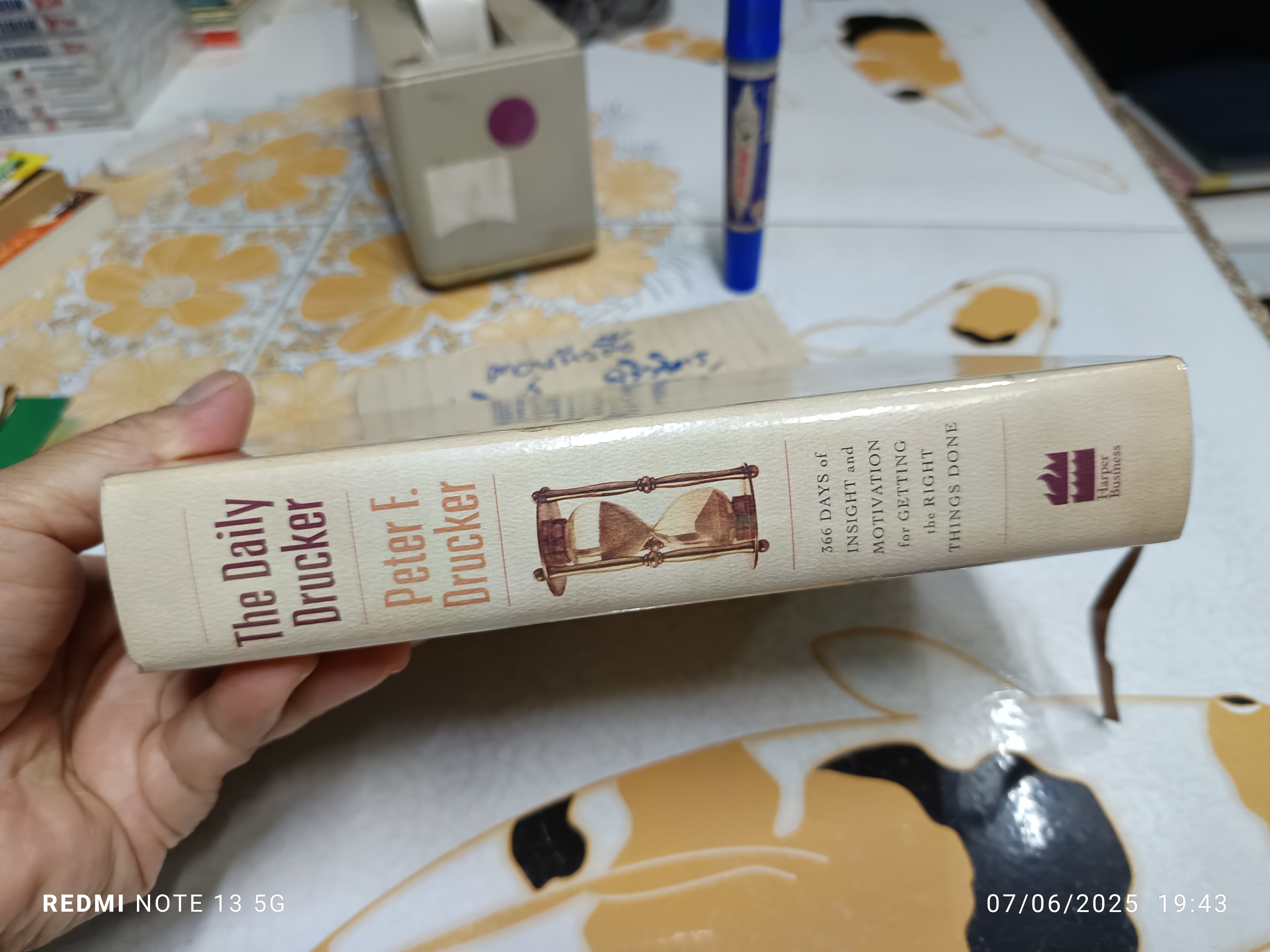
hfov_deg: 71.6
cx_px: 635
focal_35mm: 24
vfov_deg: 56.8
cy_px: 476
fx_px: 881
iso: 944
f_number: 1.7
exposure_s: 1/25
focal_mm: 5.31
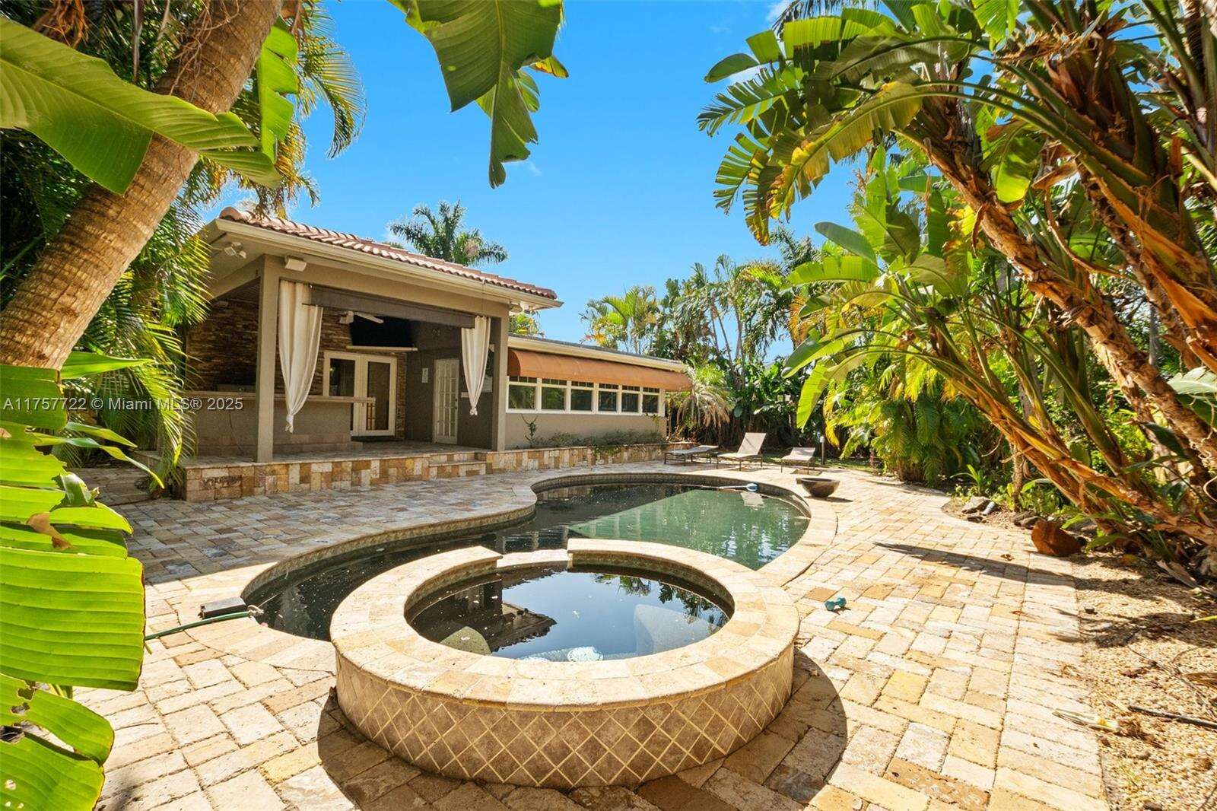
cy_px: 406
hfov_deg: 100.4
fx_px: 507
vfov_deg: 77.3
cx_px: 608
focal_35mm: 15
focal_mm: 10
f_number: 8
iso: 200
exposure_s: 1/320
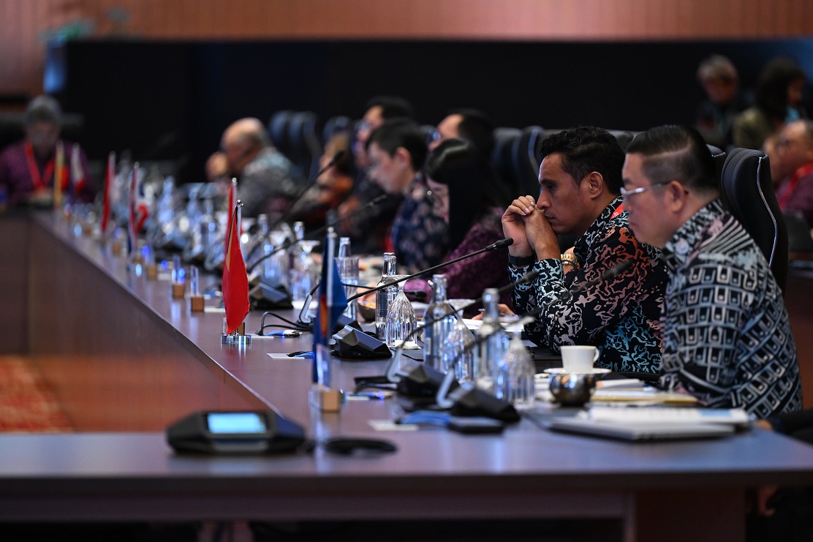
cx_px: 404
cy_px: 269
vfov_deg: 6.7
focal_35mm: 205
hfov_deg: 10.0
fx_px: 4629
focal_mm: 200
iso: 2500
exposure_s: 1/125
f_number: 2.8
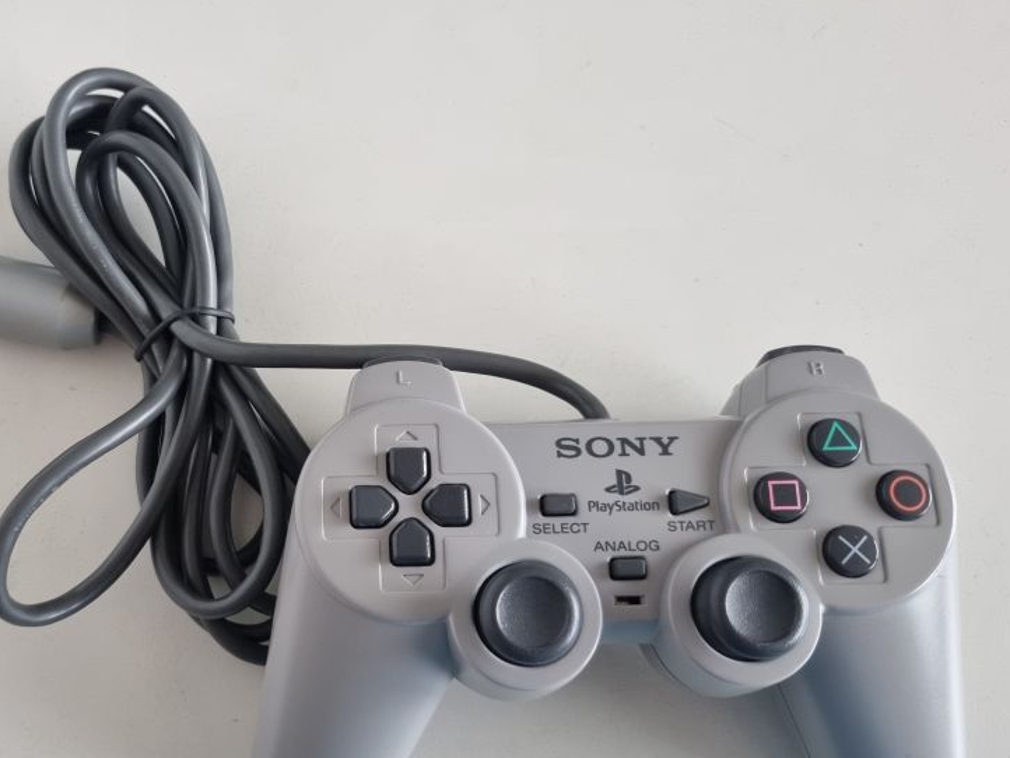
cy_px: 466
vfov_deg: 39.5
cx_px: 340
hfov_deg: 50.5
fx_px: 1051
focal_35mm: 36
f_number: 1.8
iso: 250
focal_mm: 5.4
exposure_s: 1/50
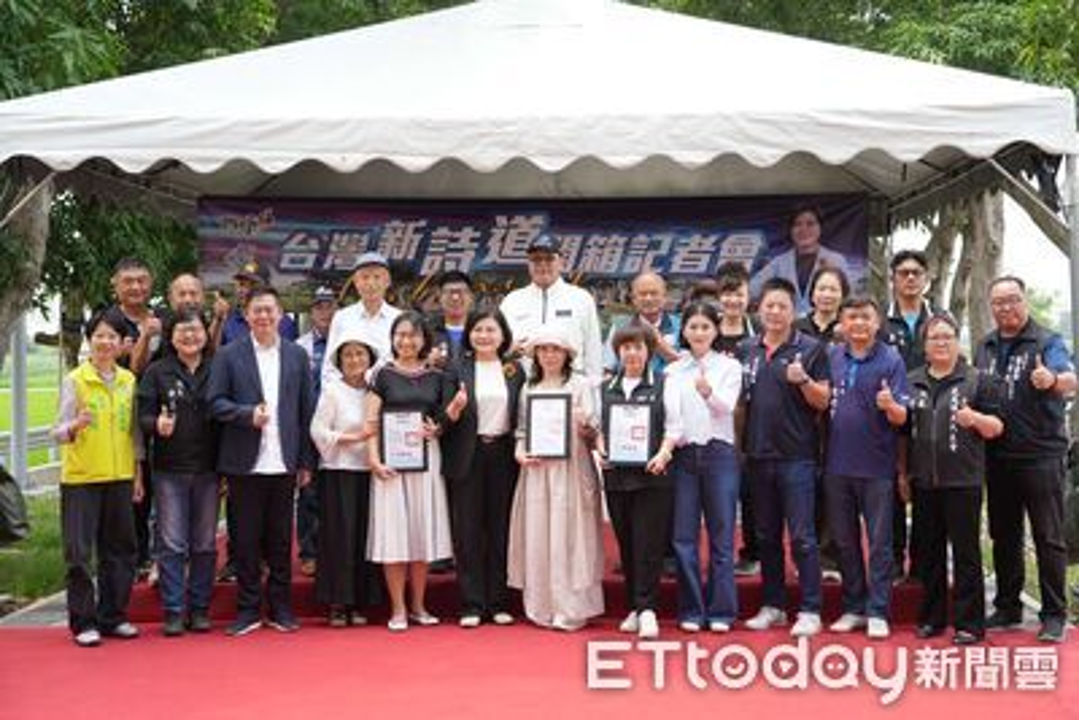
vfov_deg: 27.5
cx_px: 540
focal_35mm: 49
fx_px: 1469
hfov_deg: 40.3
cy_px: 360
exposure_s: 1/400
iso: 200
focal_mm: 49
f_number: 4
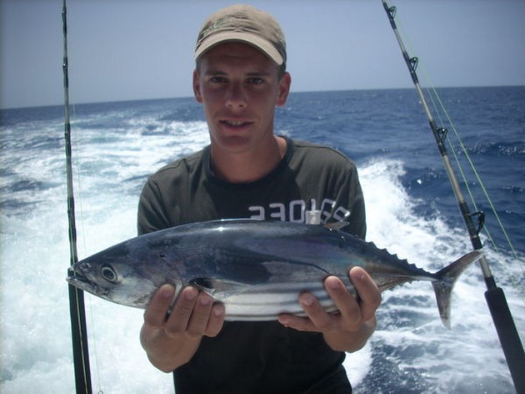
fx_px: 561
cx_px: 262
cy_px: 197
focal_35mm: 37
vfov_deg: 38.6
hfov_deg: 50.2
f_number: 5.6
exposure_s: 1/402
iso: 64
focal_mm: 6.2
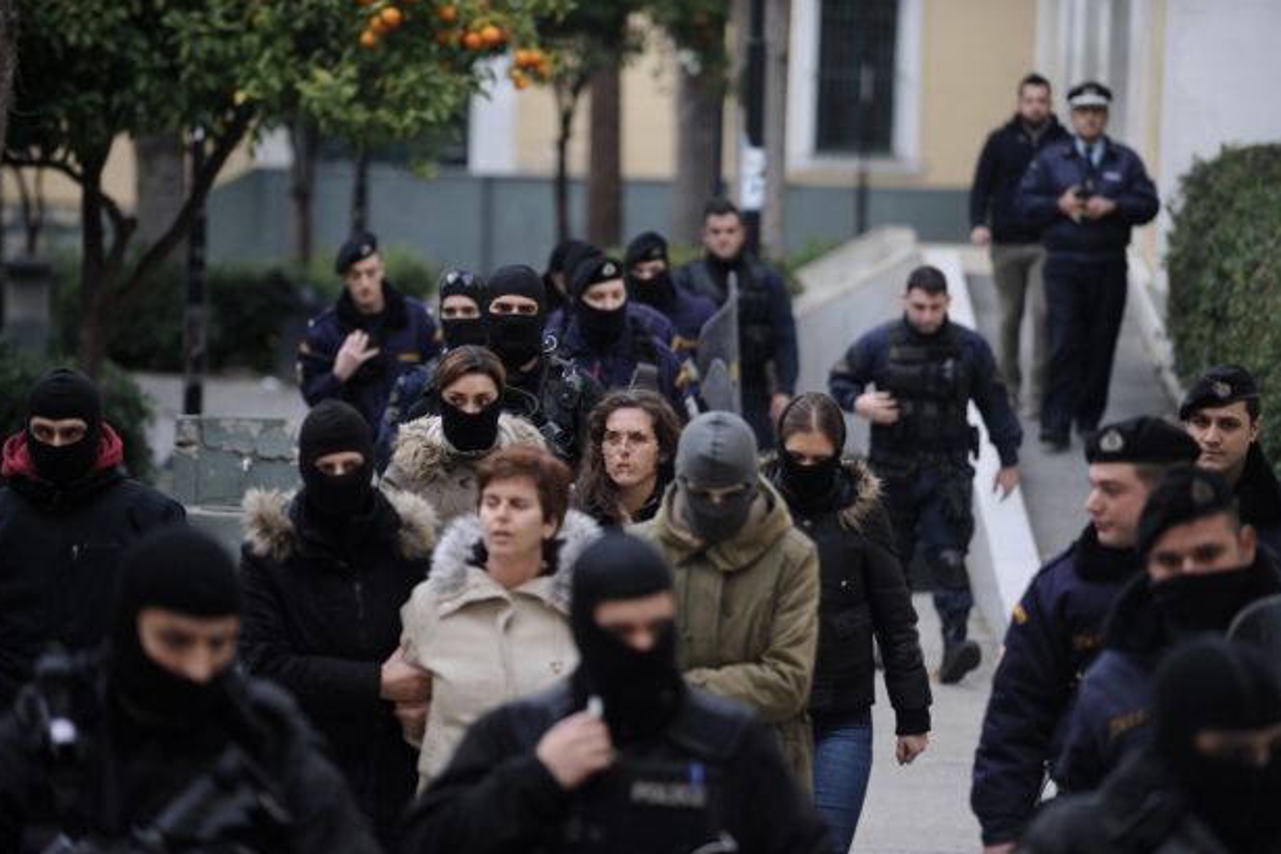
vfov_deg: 8.8
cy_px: 437
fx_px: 5551
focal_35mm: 156
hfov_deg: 13.2
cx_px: 639
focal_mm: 150
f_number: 2.8
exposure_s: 1/500
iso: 1000
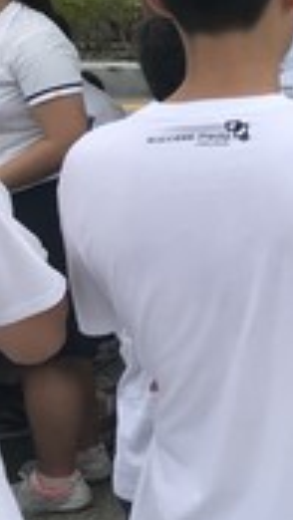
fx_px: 1449
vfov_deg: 20.1
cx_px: 894
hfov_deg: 9.1
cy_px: 84
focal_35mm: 105
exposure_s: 1/1041
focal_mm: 3.99
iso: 20
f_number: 1.8
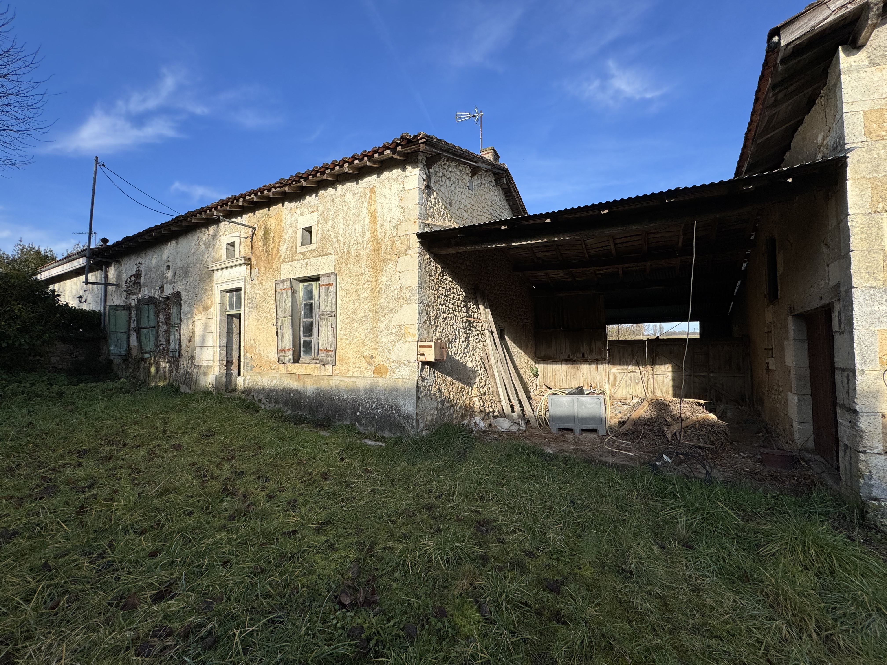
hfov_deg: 102.1
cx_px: 444
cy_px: 332
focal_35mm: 14
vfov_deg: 85.7
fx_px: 359
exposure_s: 1/1506
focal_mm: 2.22
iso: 50
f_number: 2.2
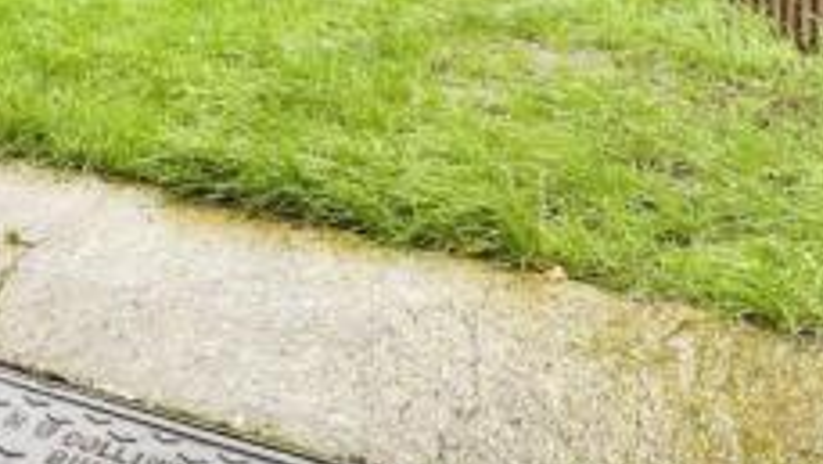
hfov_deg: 42.8
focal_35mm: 45
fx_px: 982
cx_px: 135
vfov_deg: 21.6
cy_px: -257
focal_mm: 10
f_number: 8
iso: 400
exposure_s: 1/50
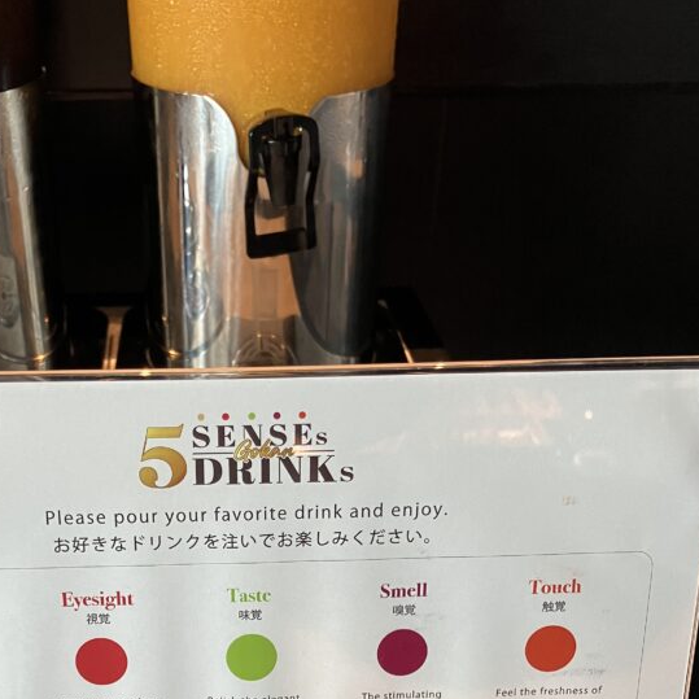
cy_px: 599
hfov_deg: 35.8
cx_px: 252
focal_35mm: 47
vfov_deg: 34.5
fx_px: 1074
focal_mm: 3.99
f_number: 1.8
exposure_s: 1/50
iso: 64
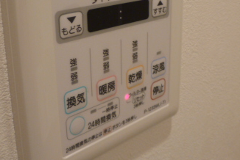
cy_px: 40
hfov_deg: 38.8
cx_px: 121
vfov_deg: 26.2
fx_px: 340
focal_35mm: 51
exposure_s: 1/30
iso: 125
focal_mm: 4.5
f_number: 2.8
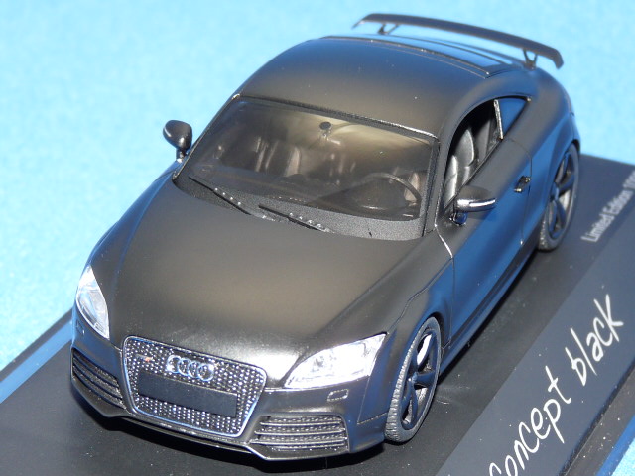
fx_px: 2458
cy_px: 238
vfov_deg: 11.1
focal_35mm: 134
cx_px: 318
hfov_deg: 14.7
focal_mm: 13.8
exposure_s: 1/40
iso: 100
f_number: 3.4
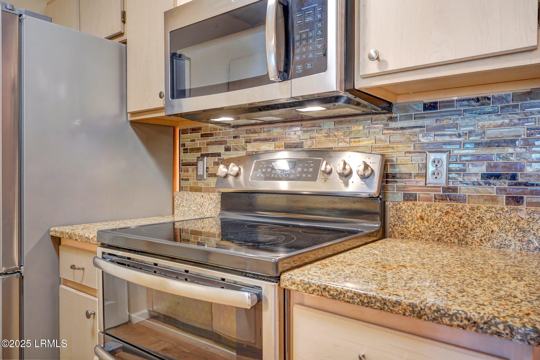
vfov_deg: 49.5
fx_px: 390
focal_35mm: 26
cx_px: 270
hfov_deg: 69.4
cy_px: 180
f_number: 9
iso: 320
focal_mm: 26
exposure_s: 1/2.5
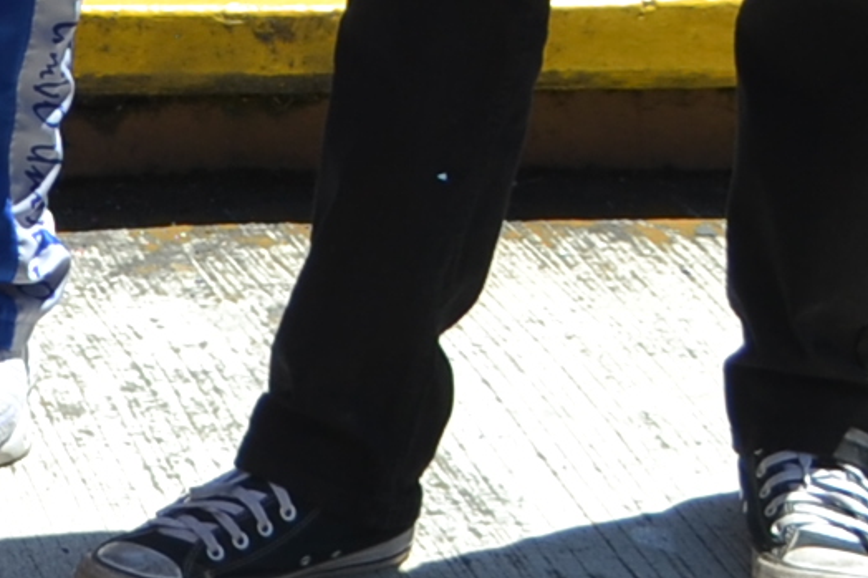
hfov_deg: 9.2
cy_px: -1012
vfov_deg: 6.5
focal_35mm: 198
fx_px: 4772
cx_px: -1280
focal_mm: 20
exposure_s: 1/200
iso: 100
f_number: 7.1
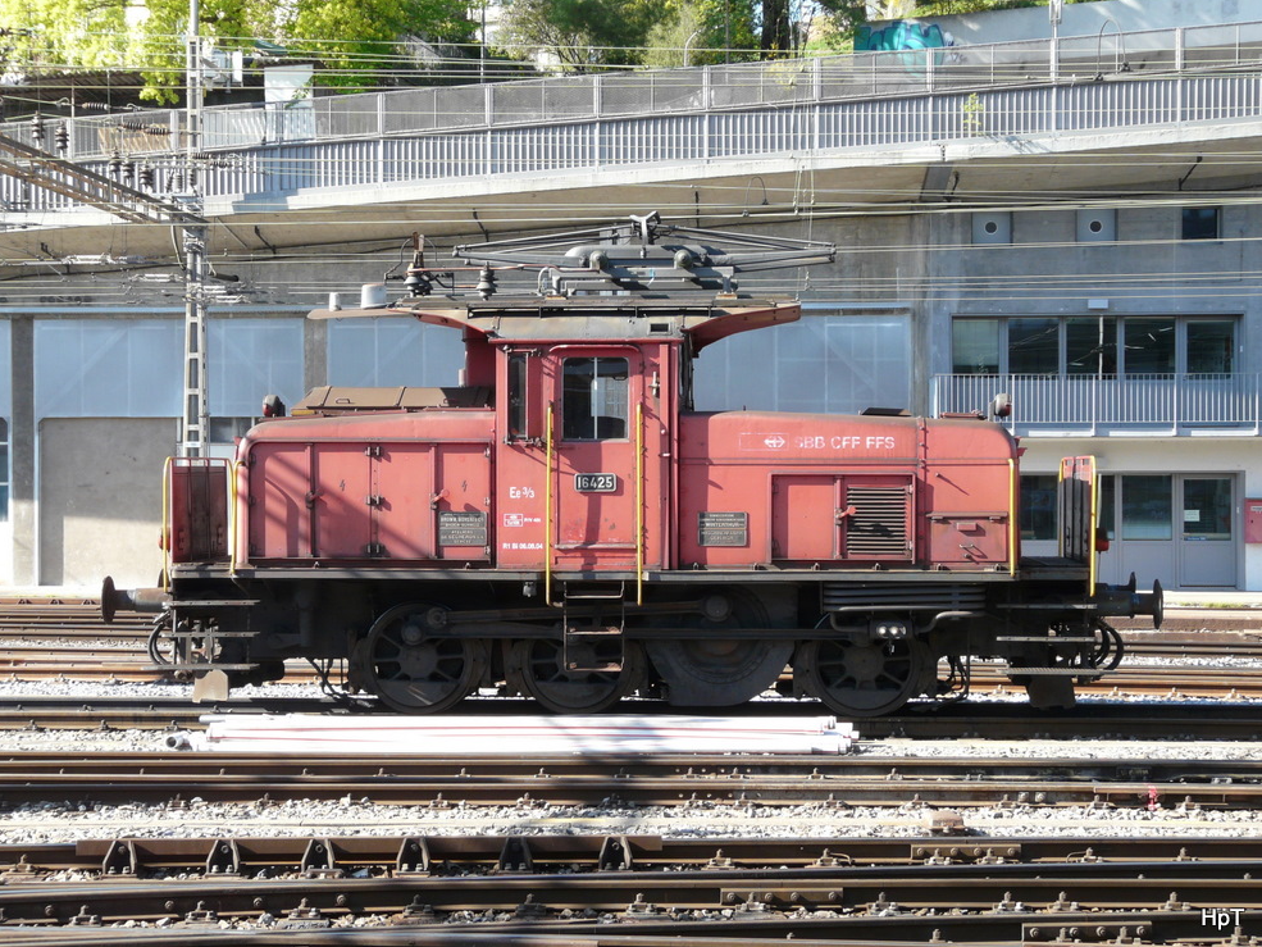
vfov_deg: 21.9
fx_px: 2443
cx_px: 634
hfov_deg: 29.0
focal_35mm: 67
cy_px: 475
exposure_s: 1/160
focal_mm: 10.8
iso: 100
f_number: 4
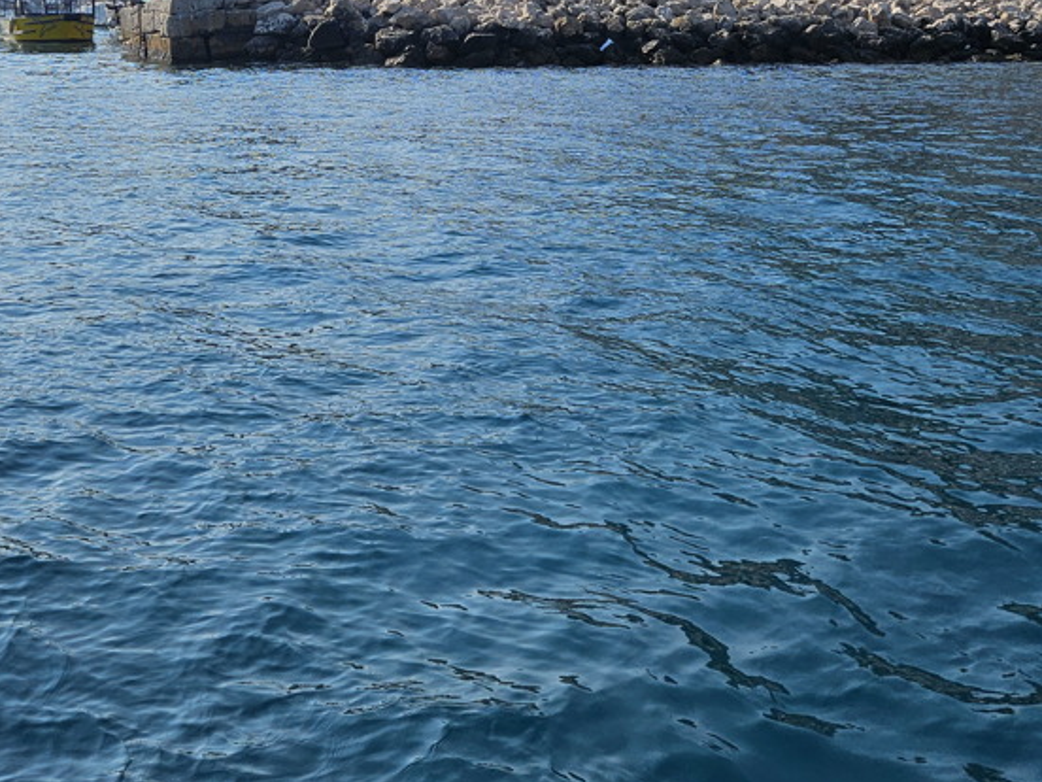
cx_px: 453
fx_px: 1505
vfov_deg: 27.9
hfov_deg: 38.1
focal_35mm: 50
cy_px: 57
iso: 25
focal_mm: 5.4
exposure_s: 1/2993
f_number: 1.8
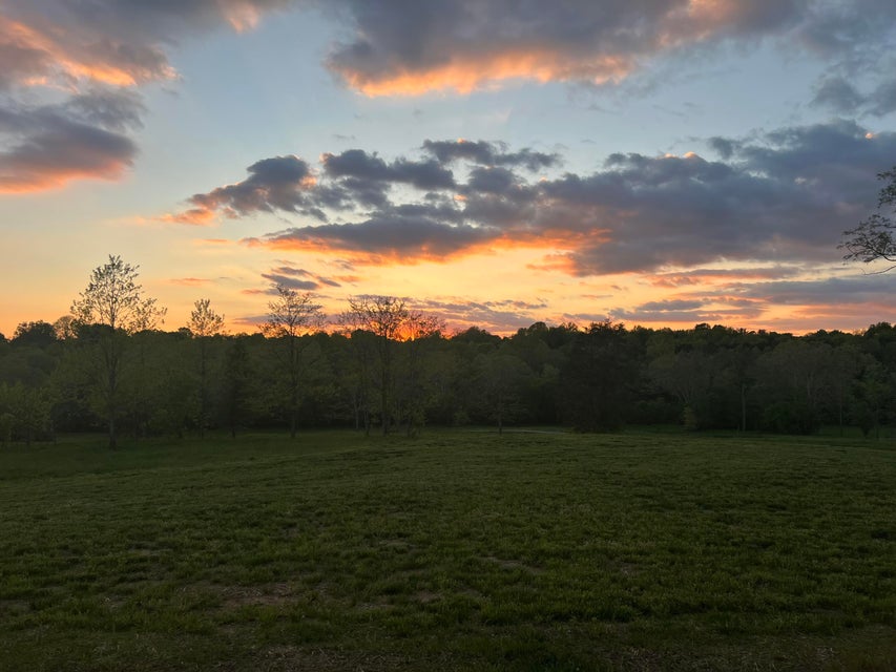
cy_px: 336
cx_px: 448
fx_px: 673
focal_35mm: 26
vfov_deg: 53.1
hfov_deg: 67.3
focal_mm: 5.7
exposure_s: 1/917
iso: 50
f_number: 1.5
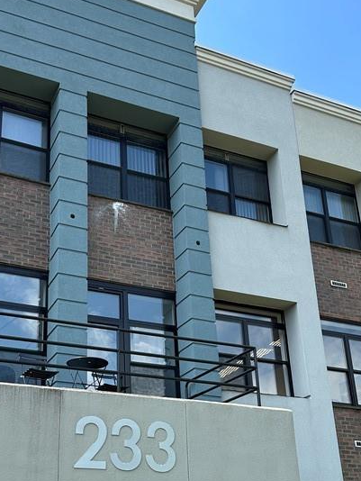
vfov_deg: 40.4
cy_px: 341
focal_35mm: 46
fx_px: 639
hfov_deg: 31.4
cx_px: 137
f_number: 1.78
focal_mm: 6.86
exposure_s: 1/1412
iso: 80
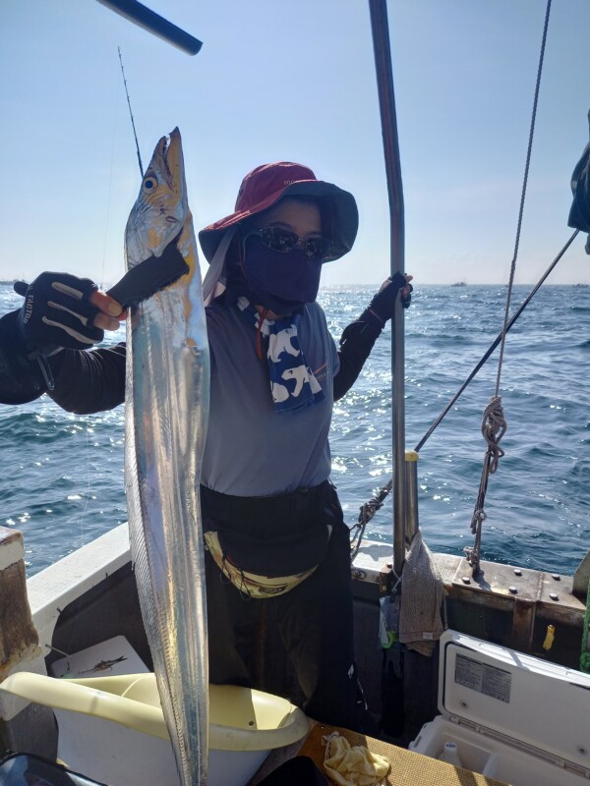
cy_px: 393
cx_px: 295
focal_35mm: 25
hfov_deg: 54.9
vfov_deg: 69.4
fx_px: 568
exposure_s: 1/1404
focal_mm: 4.65
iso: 50
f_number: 1.8
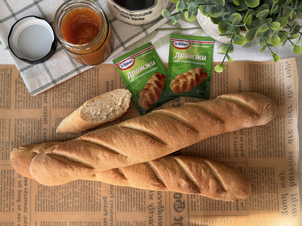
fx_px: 209
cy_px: 113
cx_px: 151
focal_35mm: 24
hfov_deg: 71.6
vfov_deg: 56.8
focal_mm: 6.76
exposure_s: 1/317
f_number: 1.78
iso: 80
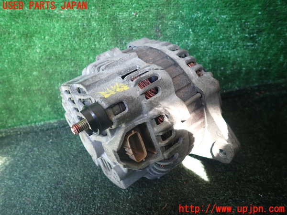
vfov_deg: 54.9
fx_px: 207
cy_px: 108
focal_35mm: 25
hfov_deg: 69.4
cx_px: 144
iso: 160
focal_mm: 4.5
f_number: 2
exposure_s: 1/60
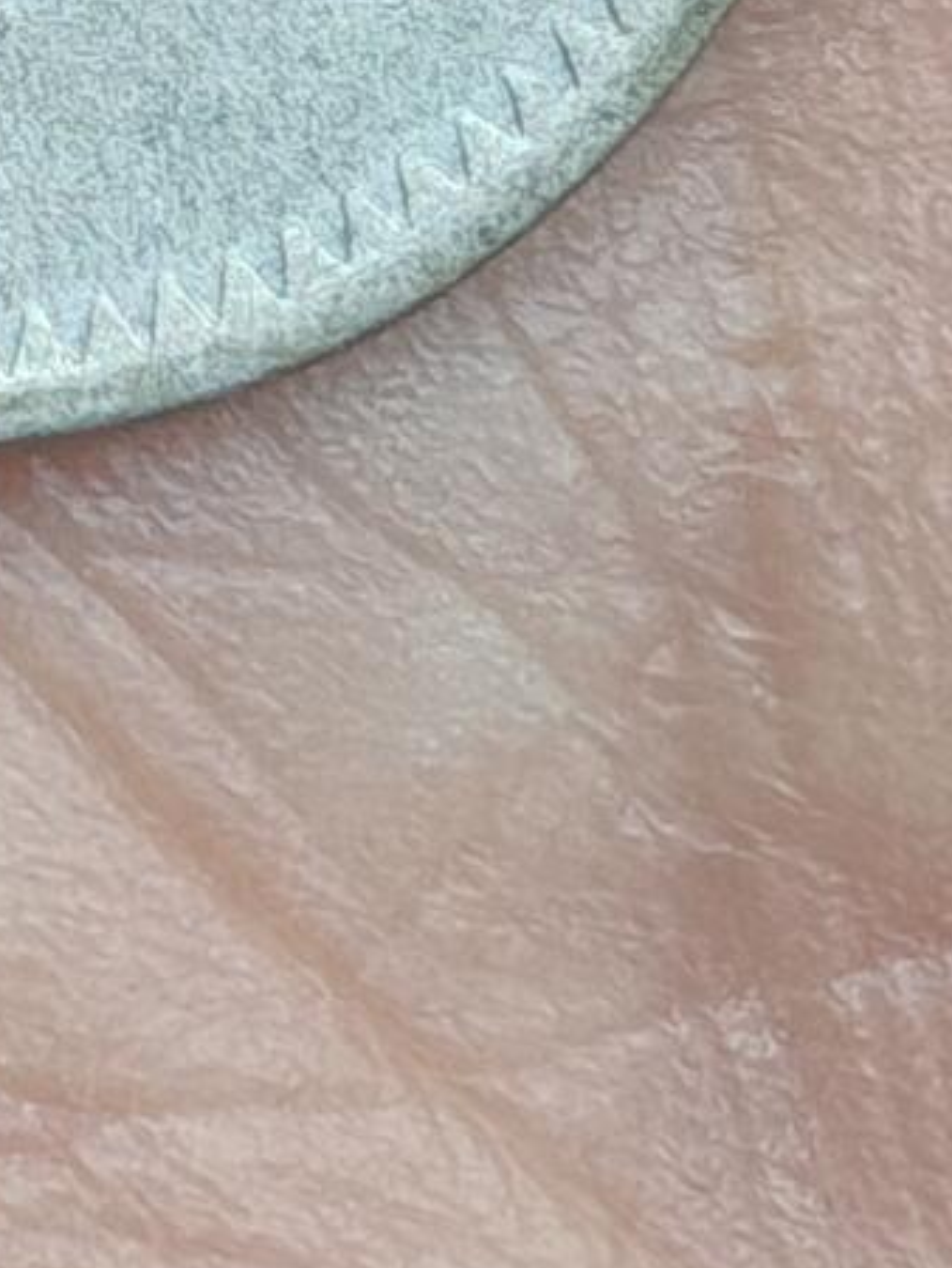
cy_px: -499
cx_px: -211
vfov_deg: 9.5
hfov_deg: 7.2
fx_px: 7473
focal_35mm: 204
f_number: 1.88
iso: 1240
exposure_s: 1/100
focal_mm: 4.84
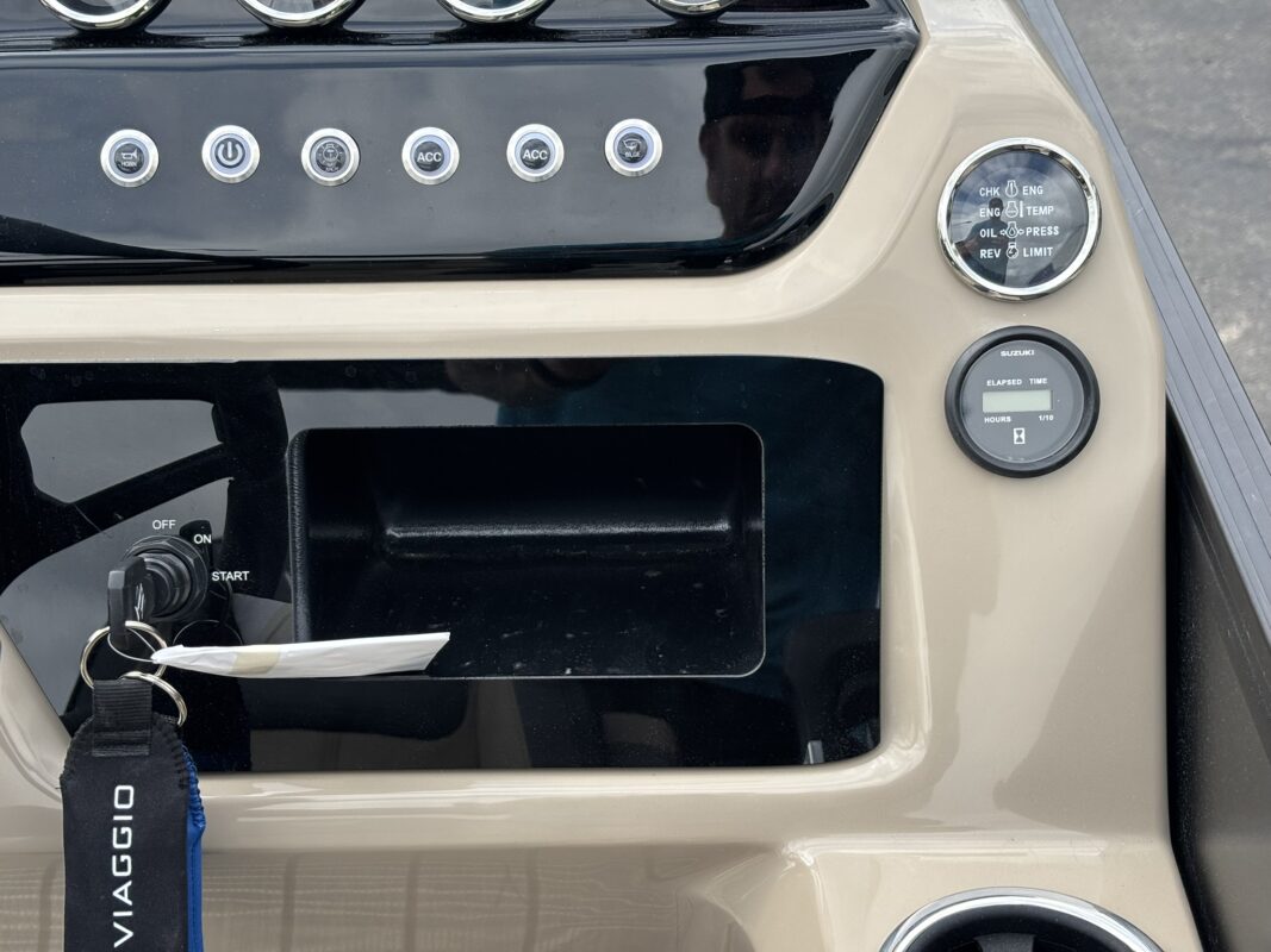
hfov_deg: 36.8
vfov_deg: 28.0
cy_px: 476
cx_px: 636
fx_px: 1909
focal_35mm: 52
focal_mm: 5.96
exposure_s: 1/769
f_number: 1.6
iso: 32
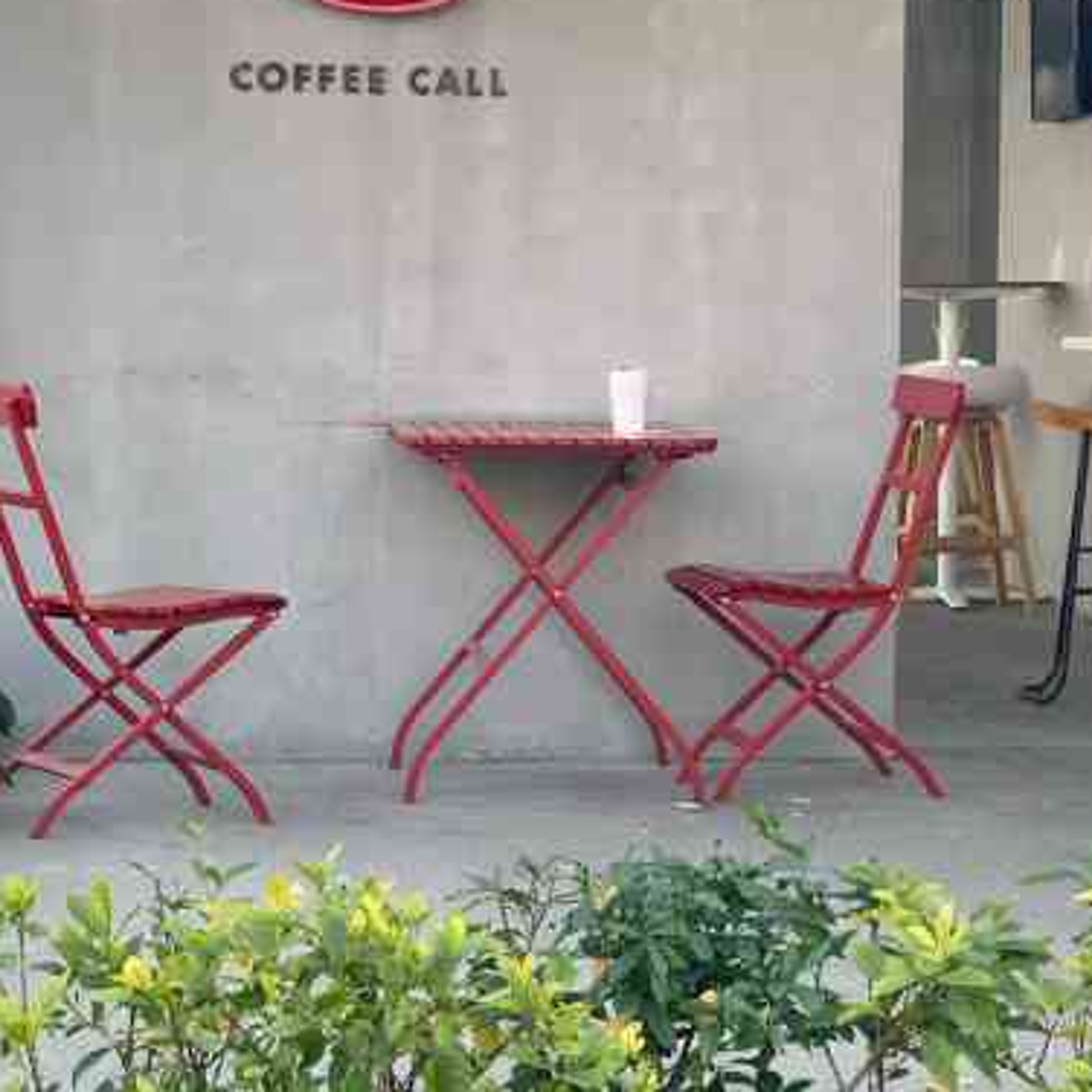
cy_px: 498
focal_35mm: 114
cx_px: 619
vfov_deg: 15.3
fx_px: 4069
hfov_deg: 15.3
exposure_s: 1/122
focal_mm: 6
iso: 32
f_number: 2.4
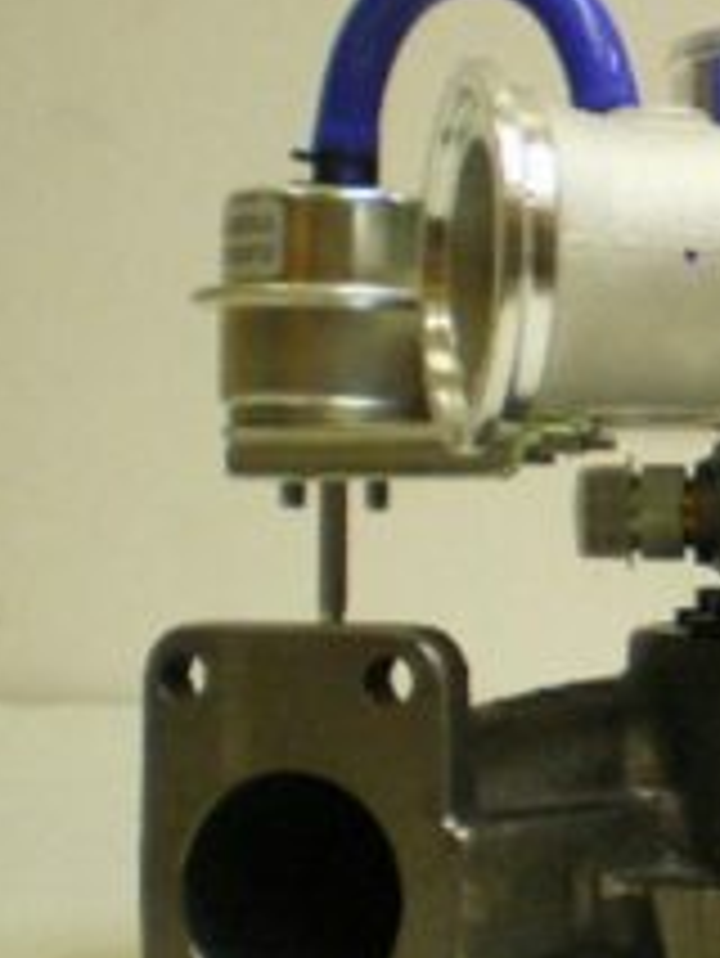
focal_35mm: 91
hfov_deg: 15.2
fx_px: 2521
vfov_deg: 21.5
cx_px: 1040
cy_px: 394
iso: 400
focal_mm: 6.3
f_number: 3.1
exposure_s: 1/10
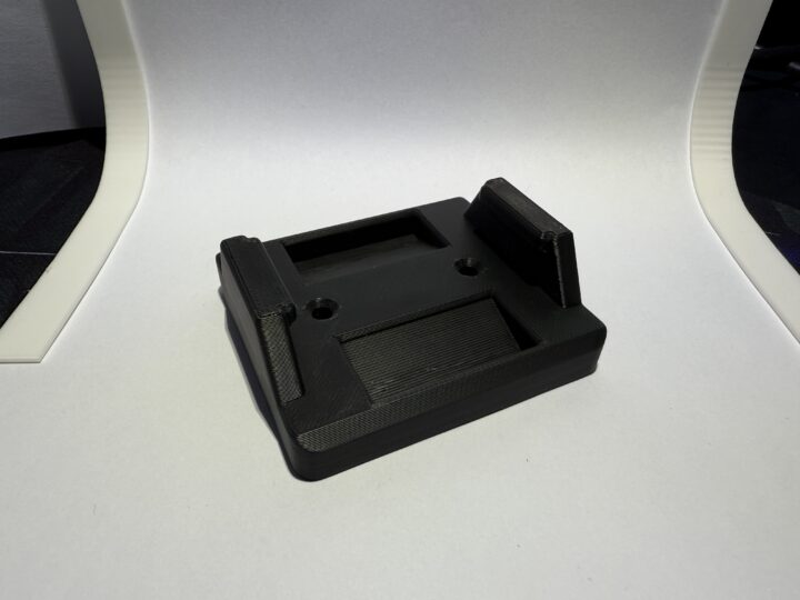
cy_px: 300
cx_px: 400
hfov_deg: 71.6
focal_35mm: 24
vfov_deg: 56.8
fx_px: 555
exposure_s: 1/45
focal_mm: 2.22
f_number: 2.2
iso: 64
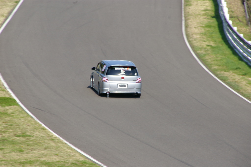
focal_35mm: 375
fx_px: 2614
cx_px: 126
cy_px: 84
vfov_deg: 3.7
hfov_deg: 5.5
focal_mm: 250
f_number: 13
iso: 200
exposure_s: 1/125
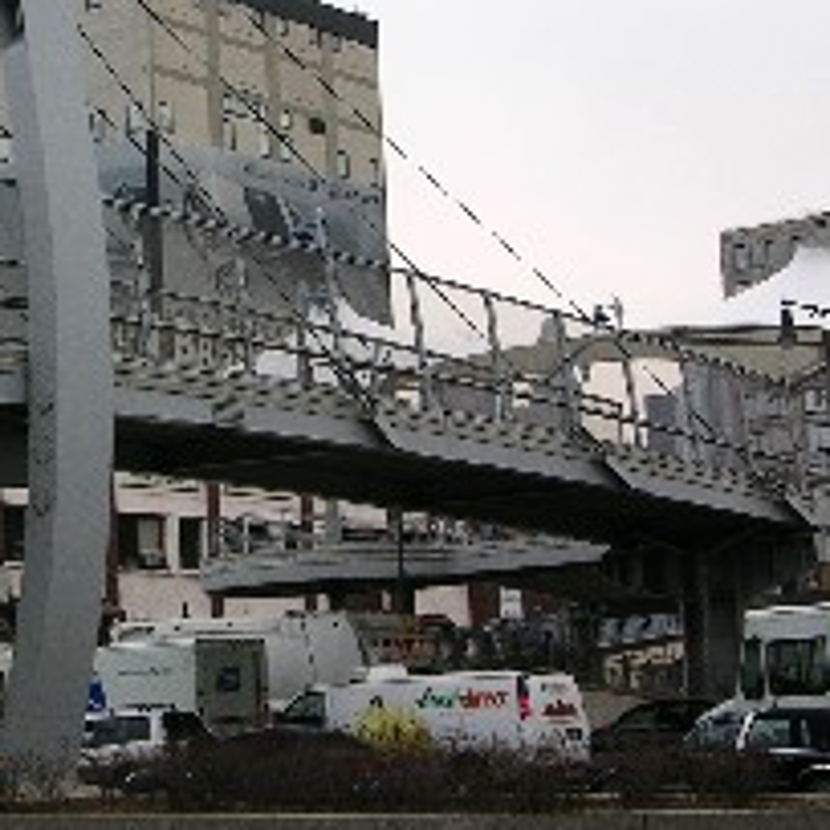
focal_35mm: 89
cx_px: 112
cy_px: 338
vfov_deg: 19.5
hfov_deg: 19.2
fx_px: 2414
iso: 50
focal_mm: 8.9
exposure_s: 1/120
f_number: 7.1
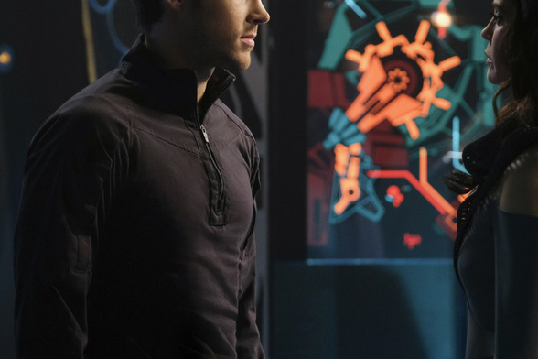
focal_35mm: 142
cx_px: 324
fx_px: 2122
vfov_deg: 9.7
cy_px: 146
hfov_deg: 14.4
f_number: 2.8
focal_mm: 71.5
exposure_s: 1/125
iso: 2500
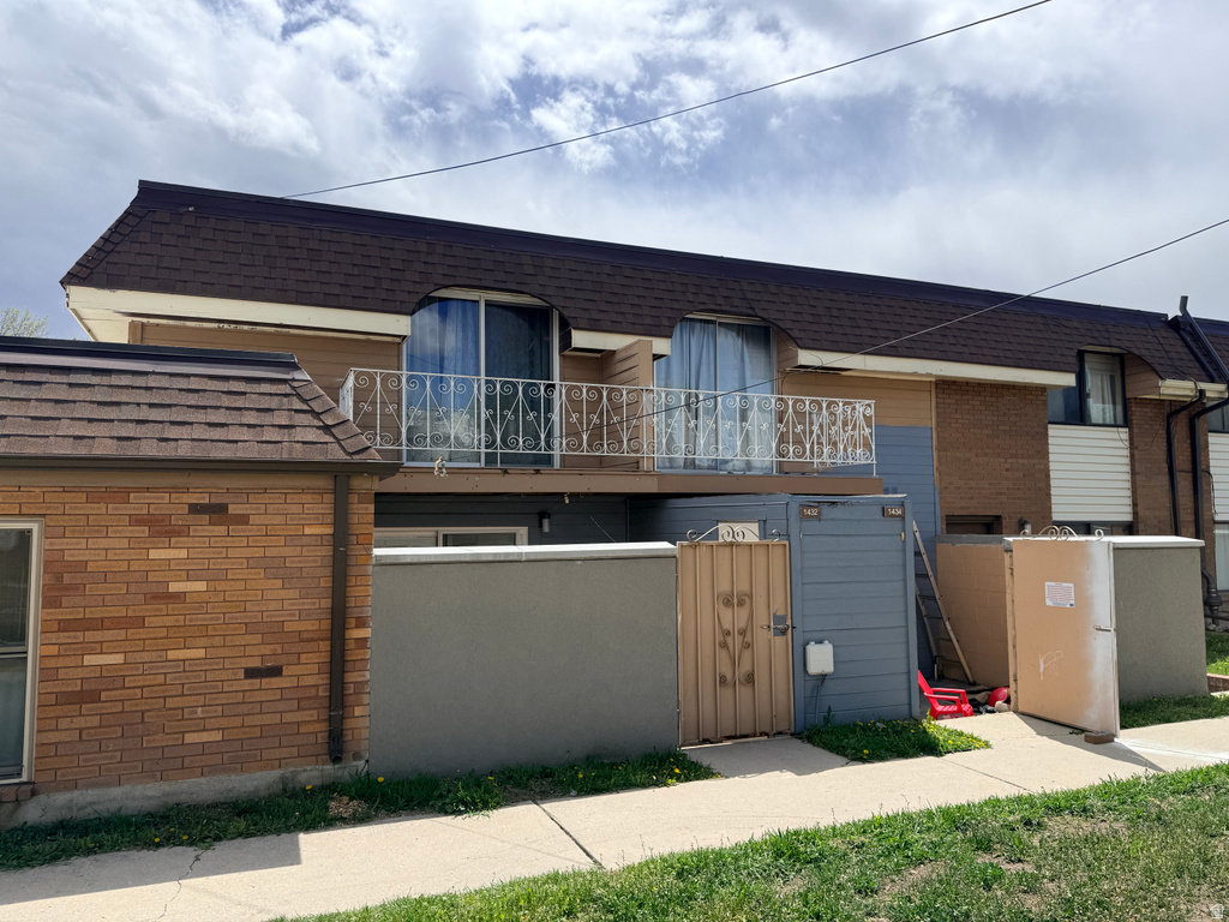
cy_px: 461
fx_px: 852
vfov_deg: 56.8
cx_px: 614
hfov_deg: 71.6
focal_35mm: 24
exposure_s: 1/7353
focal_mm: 6.76
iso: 80
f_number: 1.78
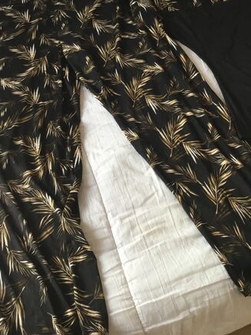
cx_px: 124
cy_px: 156
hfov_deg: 32.2
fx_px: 435
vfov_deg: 42.0
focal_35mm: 45
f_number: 2.4
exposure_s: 1/33
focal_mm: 3.3
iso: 64
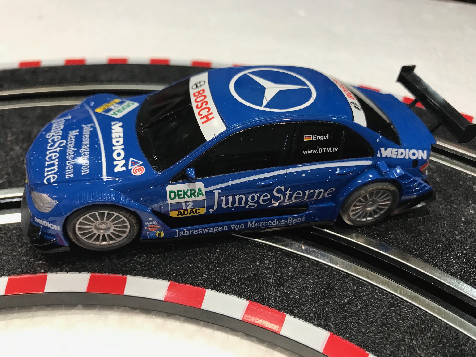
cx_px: 238
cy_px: 178
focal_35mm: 28
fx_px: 385
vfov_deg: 49.7
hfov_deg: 63.4
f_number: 1.8
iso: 32
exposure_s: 1/25
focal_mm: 3.99
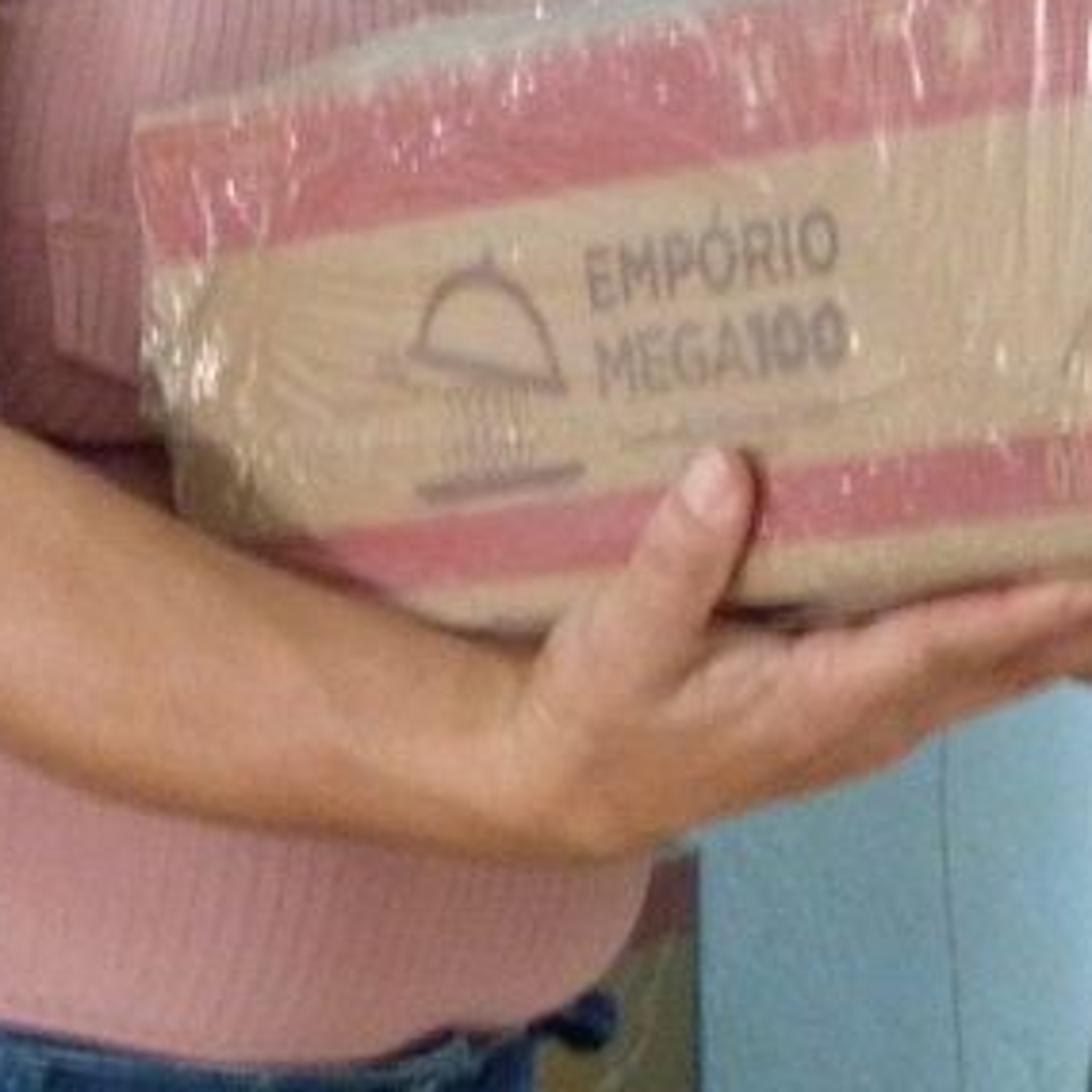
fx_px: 8601
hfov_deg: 7.3
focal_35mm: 241
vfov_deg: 7.1
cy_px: -571
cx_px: 900
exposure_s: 1/8
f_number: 3.2
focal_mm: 10.8
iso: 400
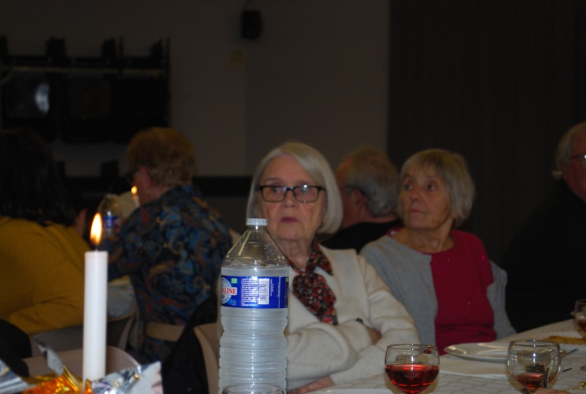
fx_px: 1346
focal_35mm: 82
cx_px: 293
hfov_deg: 24.6
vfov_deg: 16.6
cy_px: 197
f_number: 5.6
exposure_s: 1/60
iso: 200
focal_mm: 55
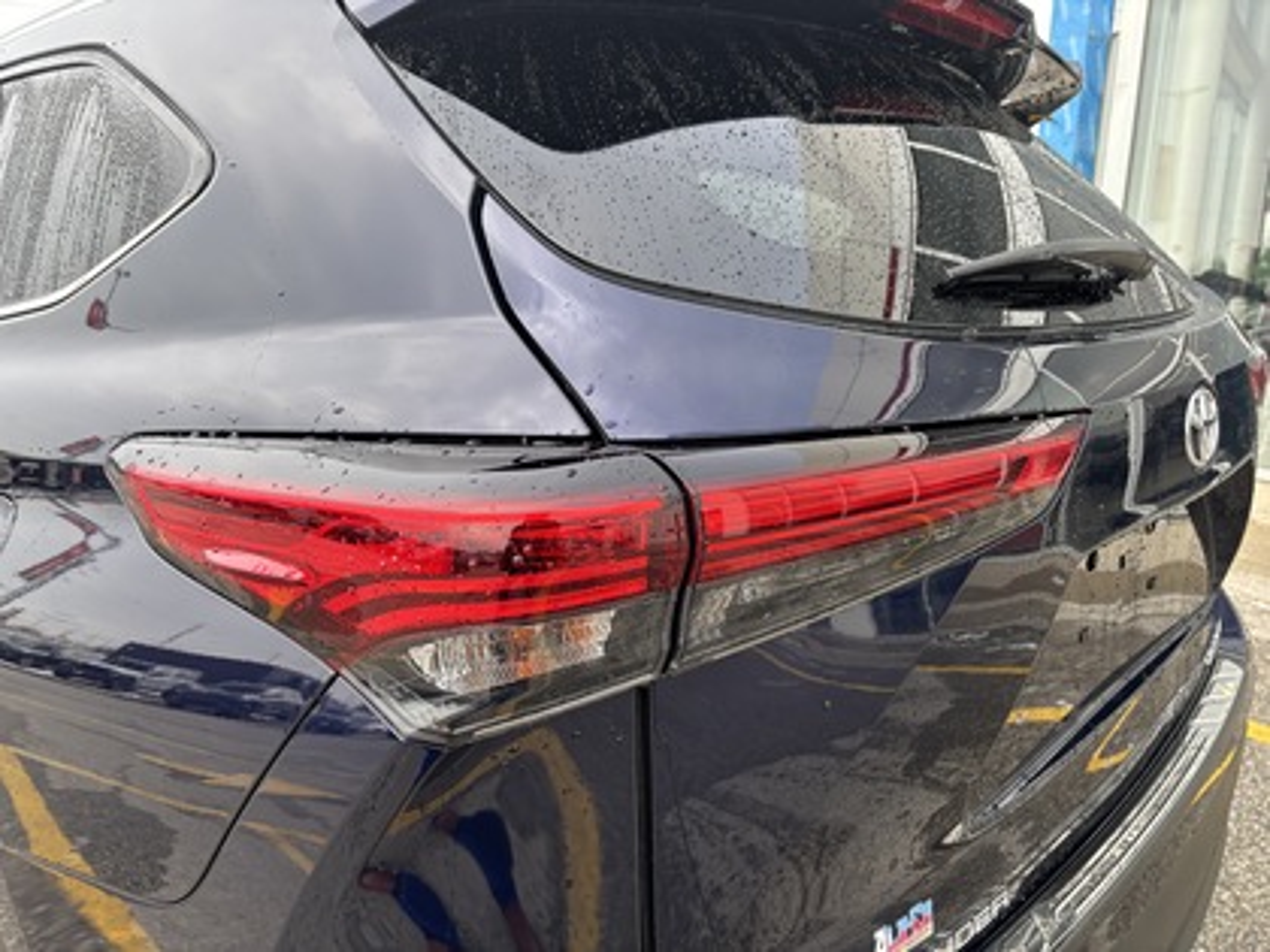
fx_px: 954
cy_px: 476
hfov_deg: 67.3
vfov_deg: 53.1
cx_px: 635
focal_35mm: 26
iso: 50
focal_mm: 5.96
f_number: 1.6
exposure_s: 1/473
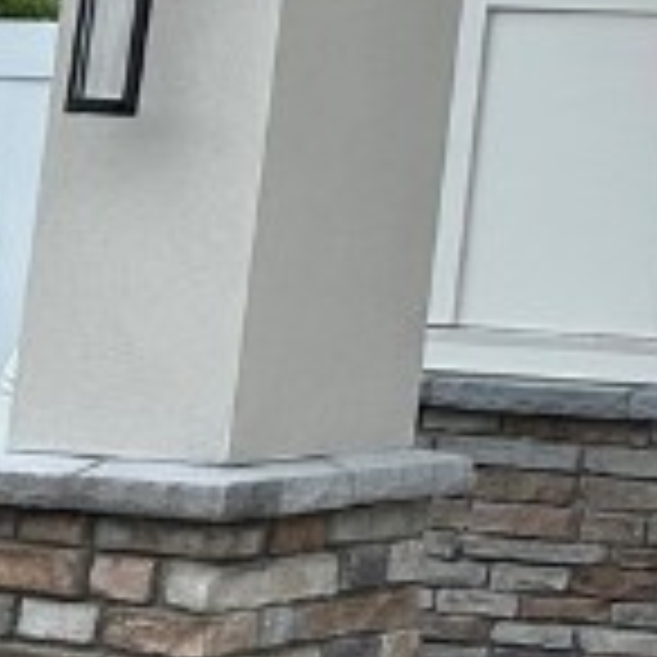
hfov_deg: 9.5
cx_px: 1908
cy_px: -279
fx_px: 3199
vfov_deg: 11.3
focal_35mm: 149
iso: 80
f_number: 1.78
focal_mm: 6.86
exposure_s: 1/3247
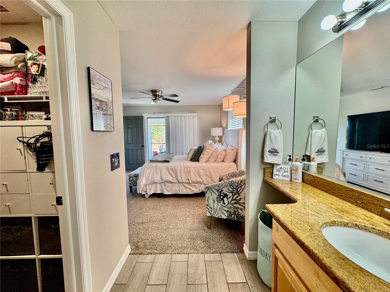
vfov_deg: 85.7
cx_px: 195
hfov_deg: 102.1
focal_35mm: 14
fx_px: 158
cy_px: 146
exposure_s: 1/120
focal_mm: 2.22
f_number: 2.2
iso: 160
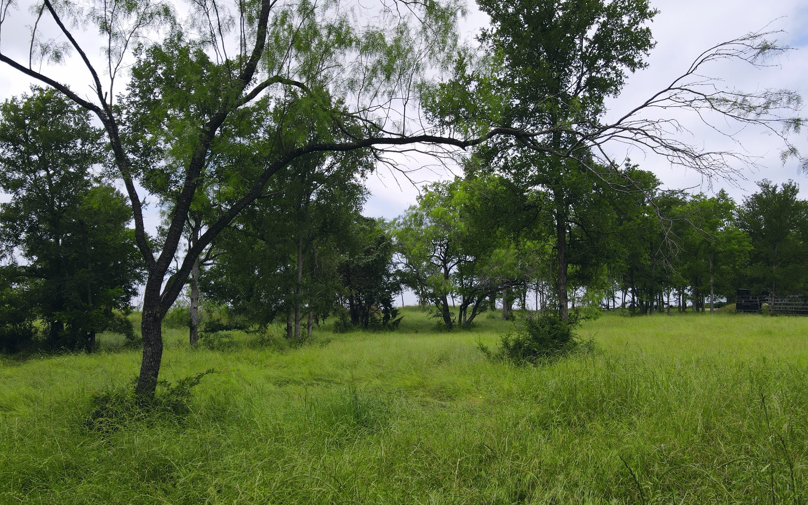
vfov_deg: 47.5
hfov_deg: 70.4
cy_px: 287
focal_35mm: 26
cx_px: 408
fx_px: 572
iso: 100
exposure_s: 1/500
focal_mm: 4.5
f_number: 2.8
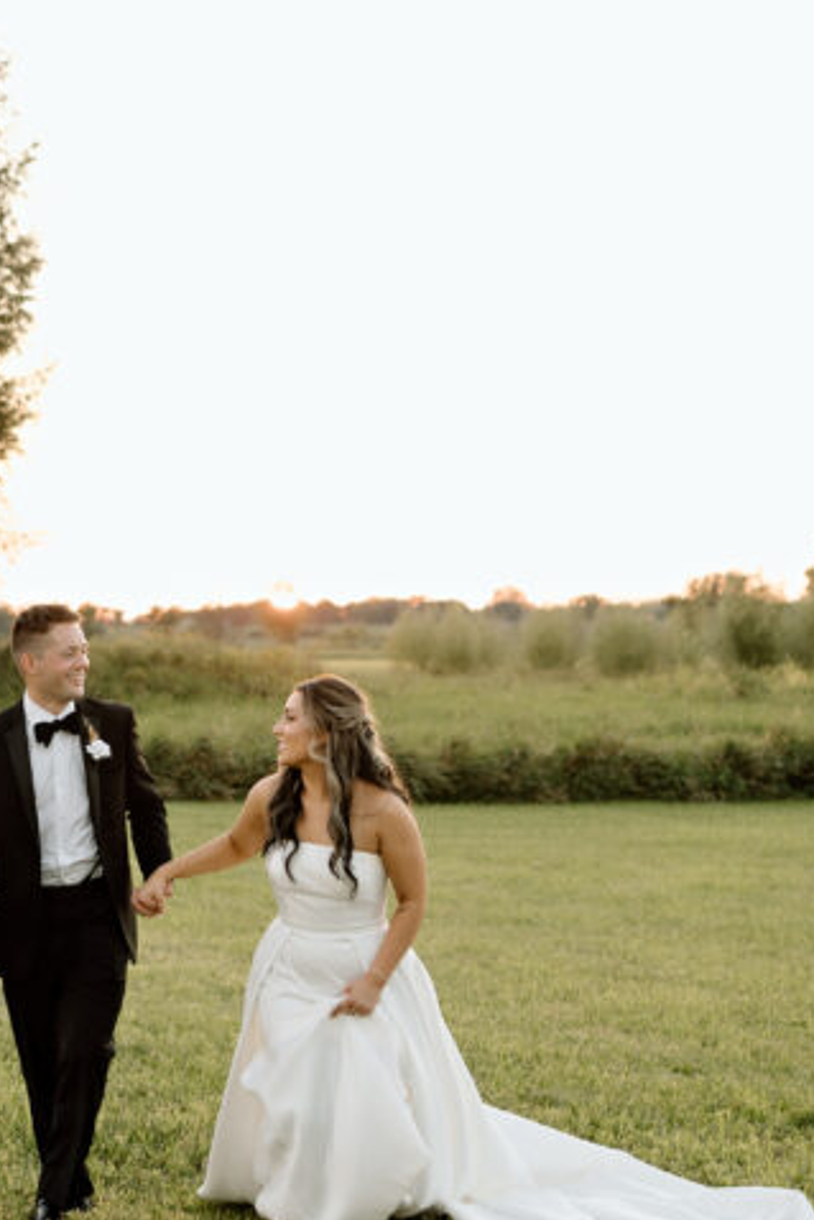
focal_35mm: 75
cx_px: 205
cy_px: 449
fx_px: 2542
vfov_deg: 26.9
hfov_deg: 18.1
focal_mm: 35
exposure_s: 1/320
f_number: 2.2
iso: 250
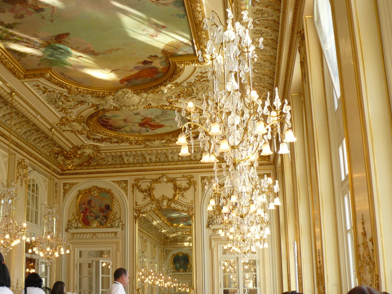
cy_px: 163
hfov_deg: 38.6
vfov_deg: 29.6
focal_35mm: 49
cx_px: 136
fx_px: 555
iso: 100
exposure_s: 1/60
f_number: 2.8
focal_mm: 6
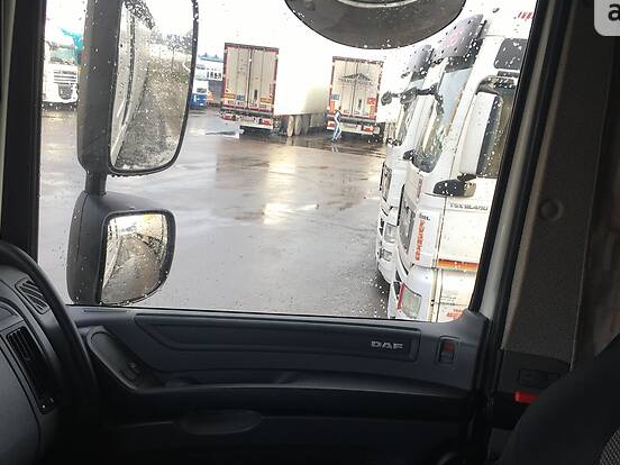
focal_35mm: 42
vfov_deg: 34.0
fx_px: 752
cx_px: 323
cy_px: 311
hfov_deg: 44.8
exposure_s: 1/121
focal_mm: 4.2
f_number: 2.2
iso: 25
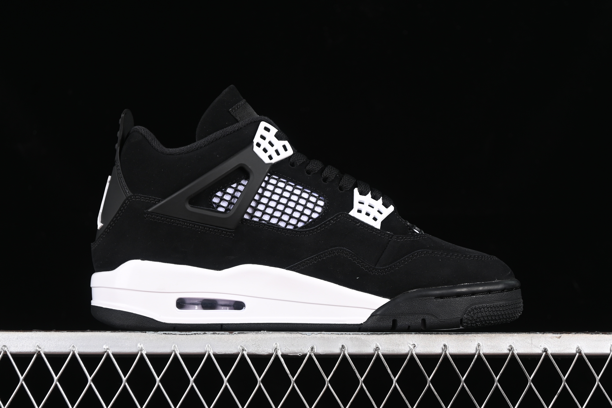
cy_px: 204
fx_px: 1275
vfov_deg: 18.2
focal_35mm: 75
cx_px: 306
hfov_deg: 27.0
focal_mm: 50
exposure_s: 1/60
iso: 160
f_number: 6.3
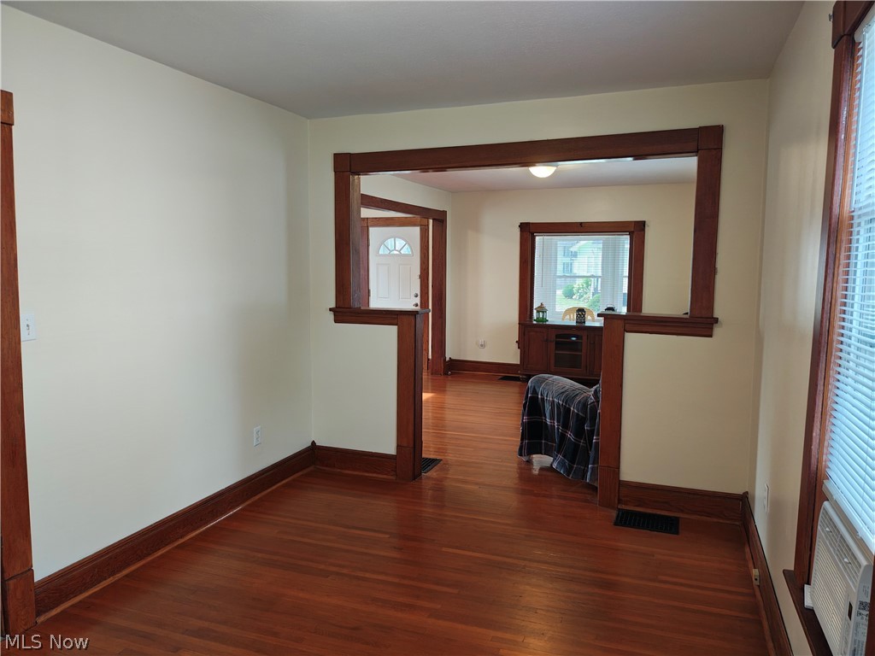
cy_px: 328
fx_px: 632
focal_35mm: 25
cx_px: 438
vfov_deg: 54.9
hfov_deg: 69.4
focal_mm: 4.68
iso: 681
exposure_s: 1/60
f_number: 1.7
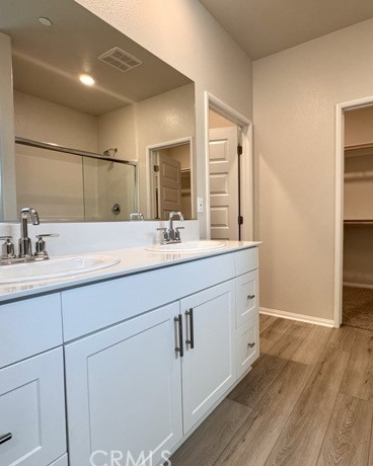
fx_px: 262
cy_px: 231
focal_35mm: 19
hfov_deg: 69.5
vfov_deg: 83.3
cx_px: 237
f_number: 2.2
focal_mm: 2.22
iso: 160
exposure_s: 1/120
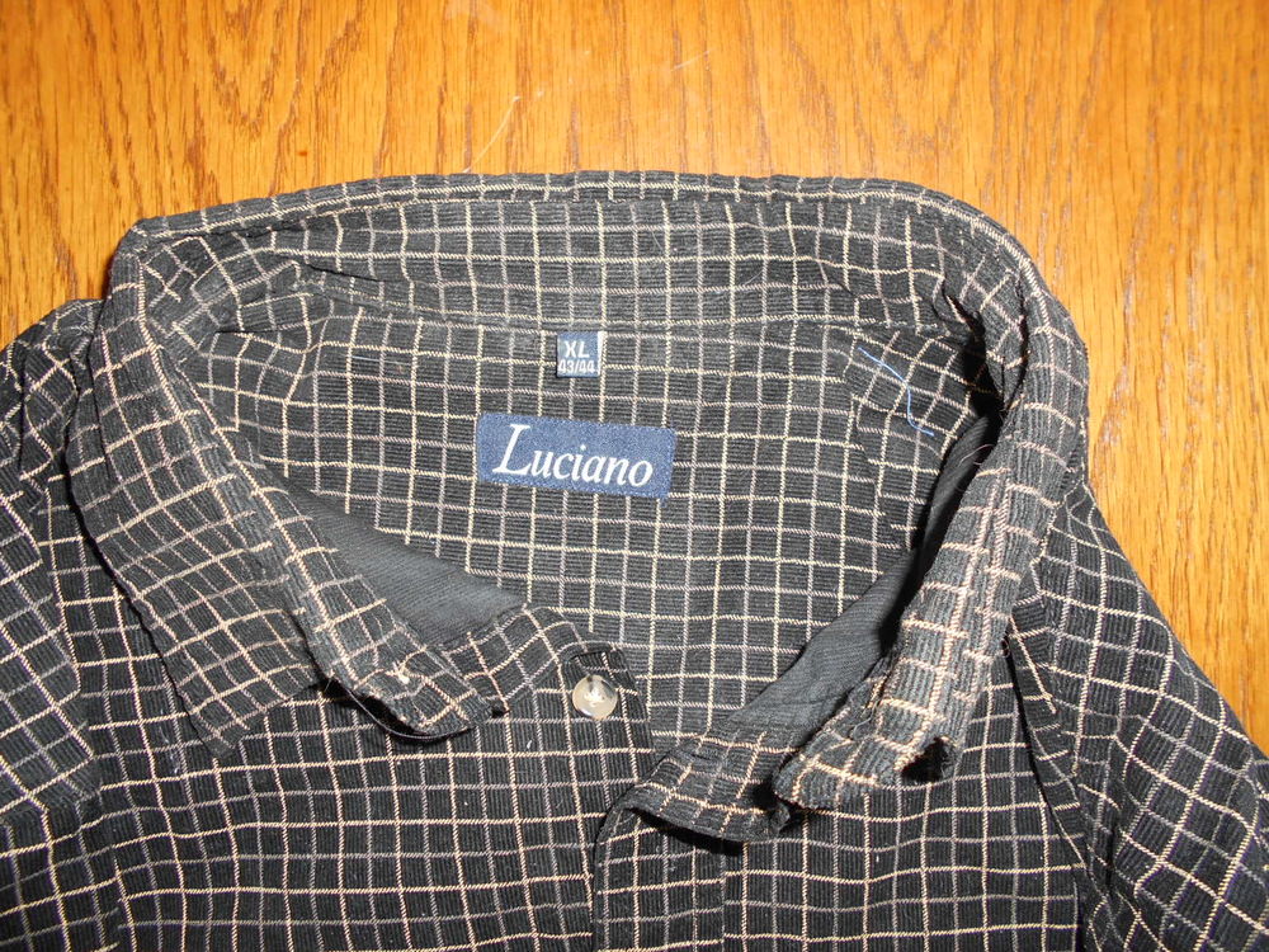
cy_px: 476
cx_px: 634
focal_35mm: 26
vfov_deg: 53.1
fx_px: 953
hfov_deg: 67.3
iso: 80
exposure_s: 1/25
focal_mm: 4.6
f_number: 3.2
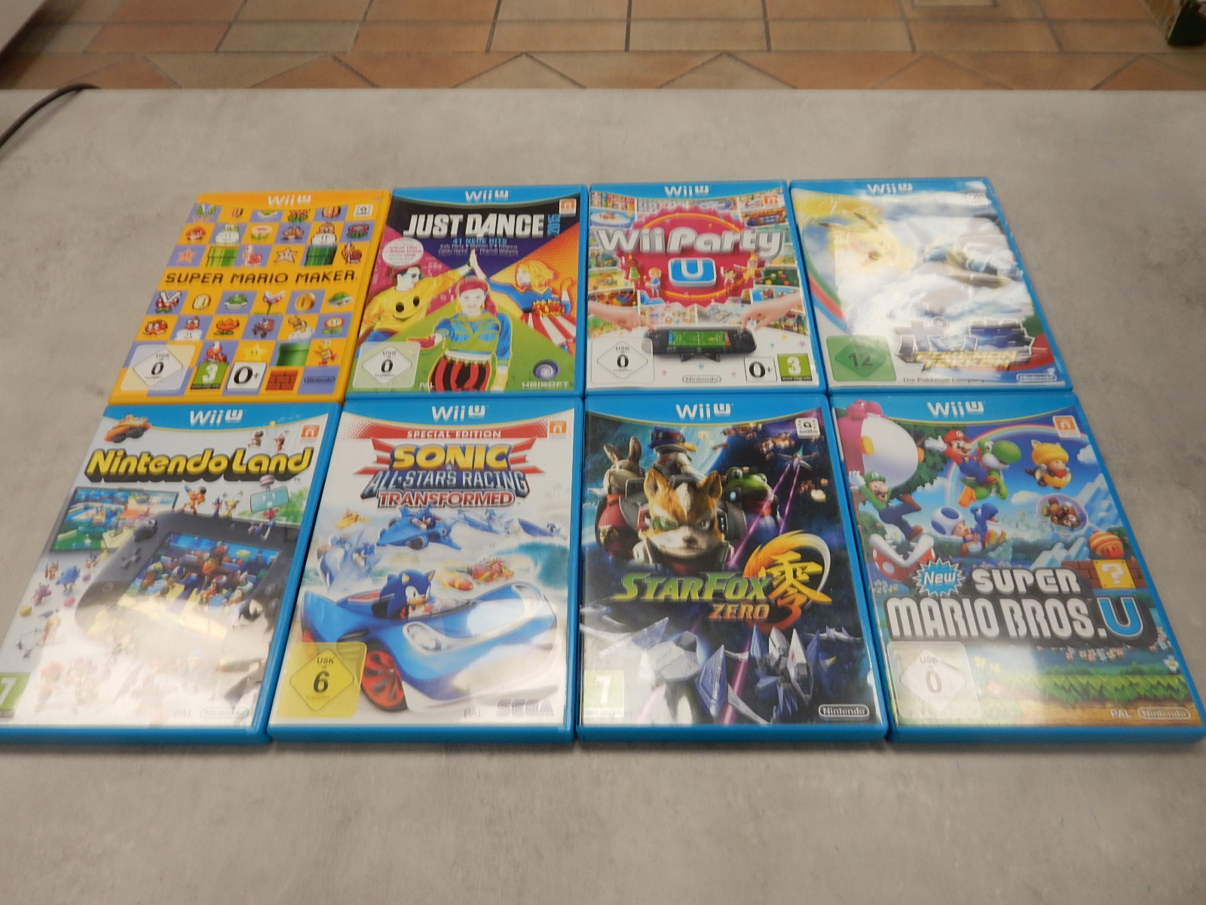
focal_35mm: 25
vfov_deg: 54.9
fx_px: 871
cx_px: 603
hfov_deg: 69.4
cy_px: 452
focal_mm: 4.5
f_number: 3.7
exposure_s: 1/60
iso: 125
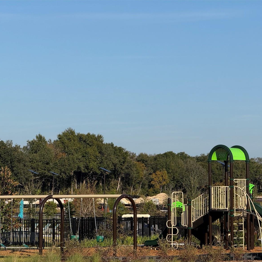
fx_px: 1242
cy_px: 134
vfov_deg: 12.0
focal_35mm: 145
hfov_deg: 12.0
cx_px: 163
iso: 50
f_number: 2.8
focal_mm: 15.66
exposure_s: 1/2083
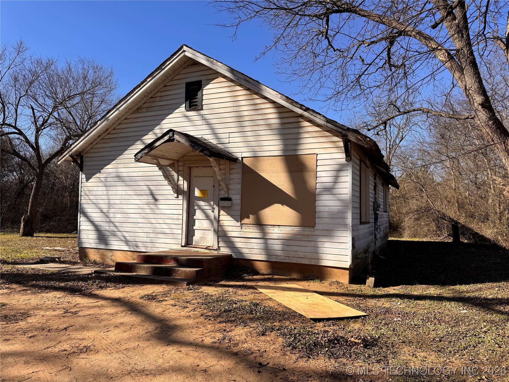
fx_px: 353
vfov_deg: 56.8
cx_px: 254
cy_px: 191
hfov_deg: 71.6
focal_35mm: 24
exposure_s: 1/4049
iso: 80
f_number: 1.78
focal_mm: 6.76
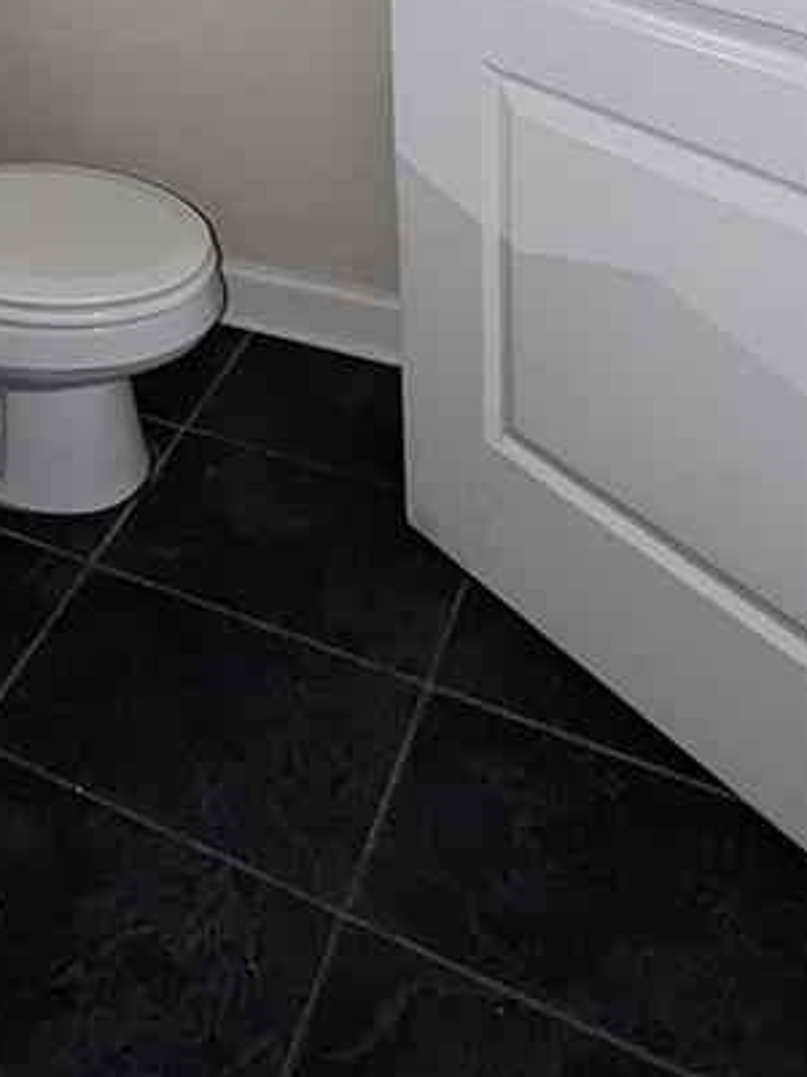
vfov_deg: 39.4
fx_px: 1212
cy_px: -100
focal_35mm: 39
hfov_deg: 34.2
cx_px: 39
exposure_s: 1/23.8
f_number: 2.2
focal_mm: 1.95
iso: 483
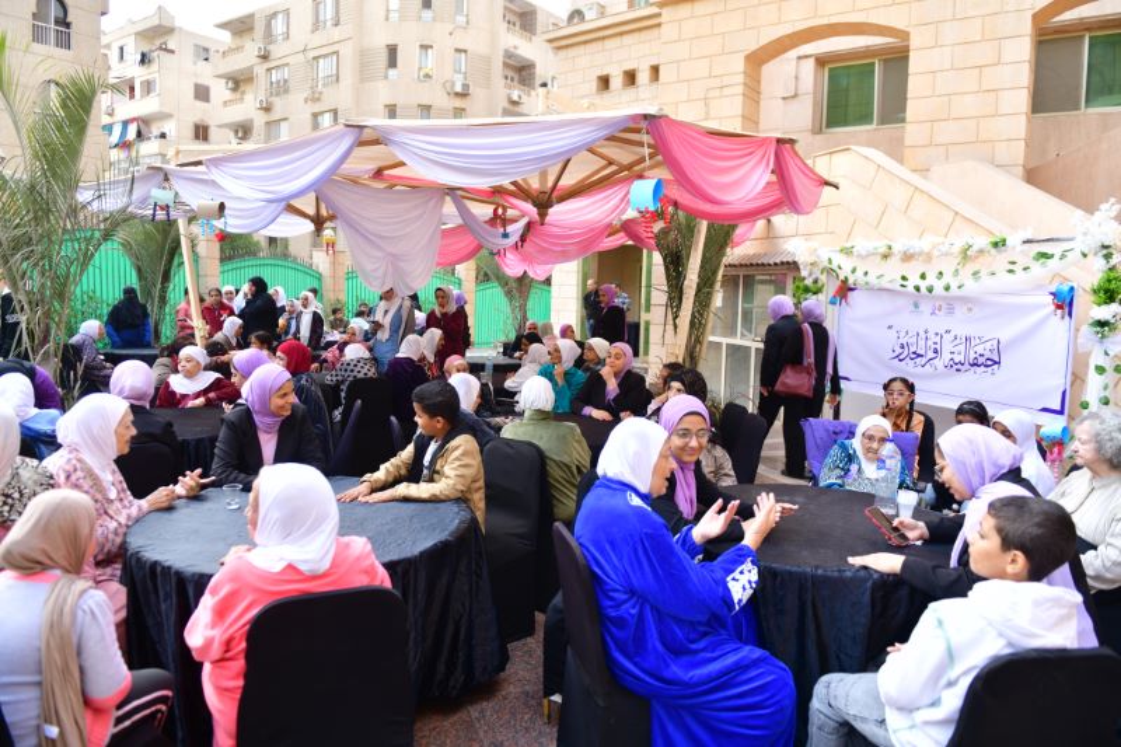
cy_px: 374
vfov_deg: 53.1
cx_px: 560
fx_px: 747
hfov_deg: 73.8
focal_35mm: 24
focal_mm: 24
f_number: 3.2
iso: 64
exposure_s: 1/160
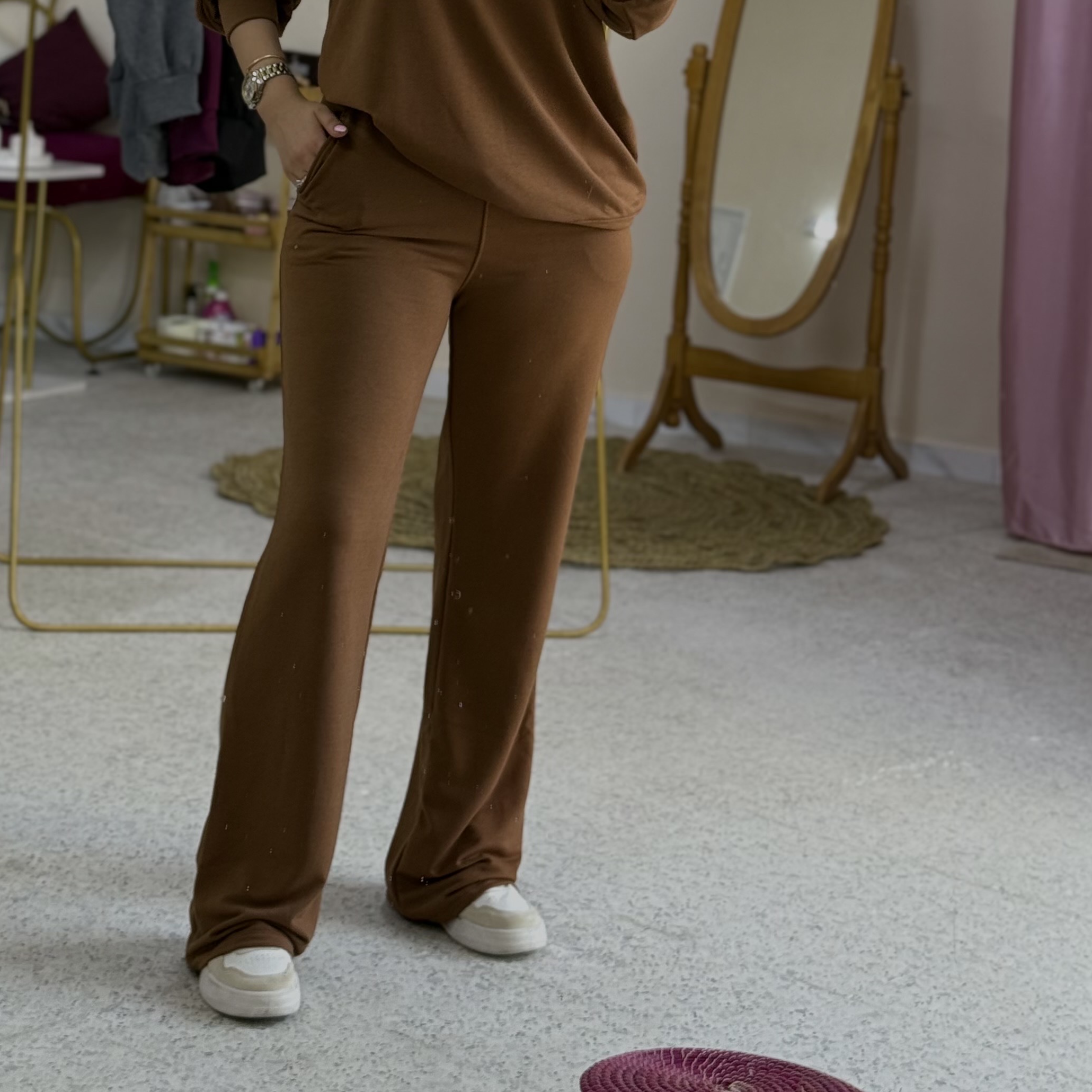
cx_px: 444
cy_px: 127
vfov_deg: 20.5
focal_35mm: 83
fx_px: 2962
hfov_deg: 20.9
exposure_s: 1/122
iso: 64
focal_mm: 6.76
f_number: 1.78
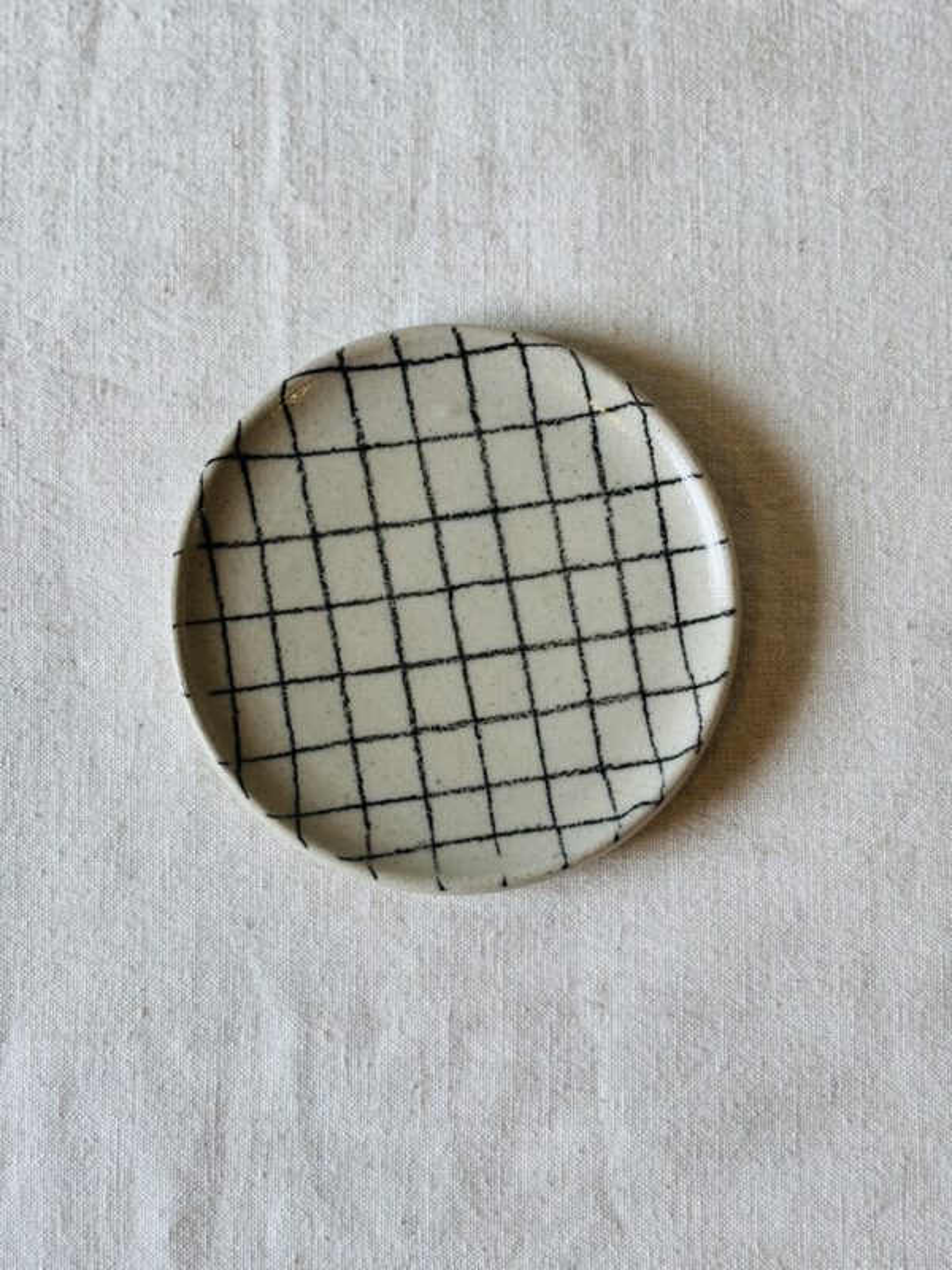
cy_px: 635
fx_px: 1907
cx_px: 476
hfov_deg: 28.0
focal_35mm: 52
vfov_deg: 36.8
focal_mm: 5.96
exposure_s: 1/100
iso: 40
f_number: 1.6
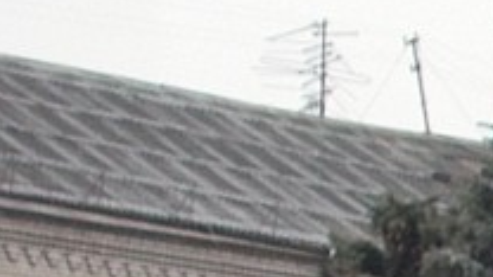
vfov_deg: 2.4
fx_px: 6353
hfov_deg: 4.2
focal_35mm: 486
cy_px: 1122
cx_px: 1891
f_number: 4.9
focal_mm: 10.3
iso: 80
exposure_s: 1/60
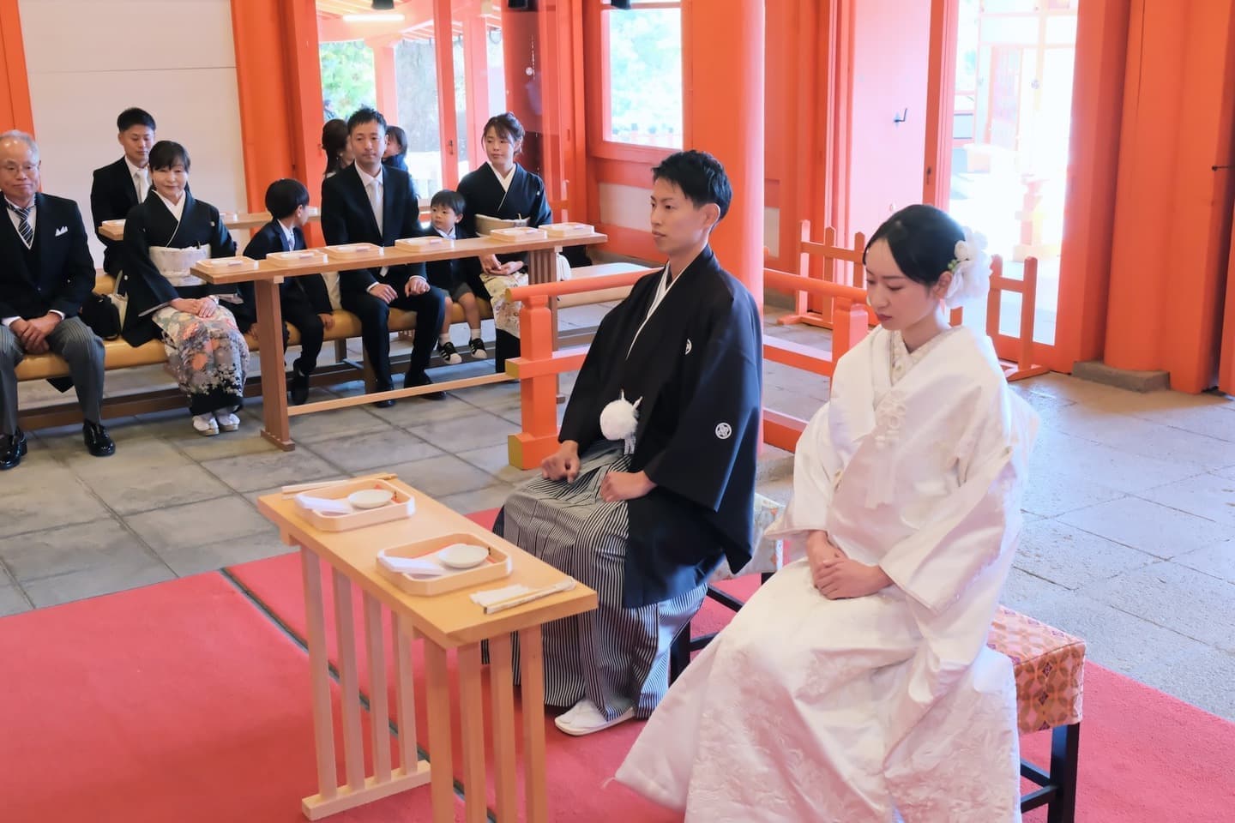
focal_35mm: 38
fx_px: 1304
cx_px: 618
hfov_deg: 50.7
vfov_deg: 35.1
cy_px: 412
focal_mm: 25.1
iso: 3200
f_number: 5
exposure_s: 1/60
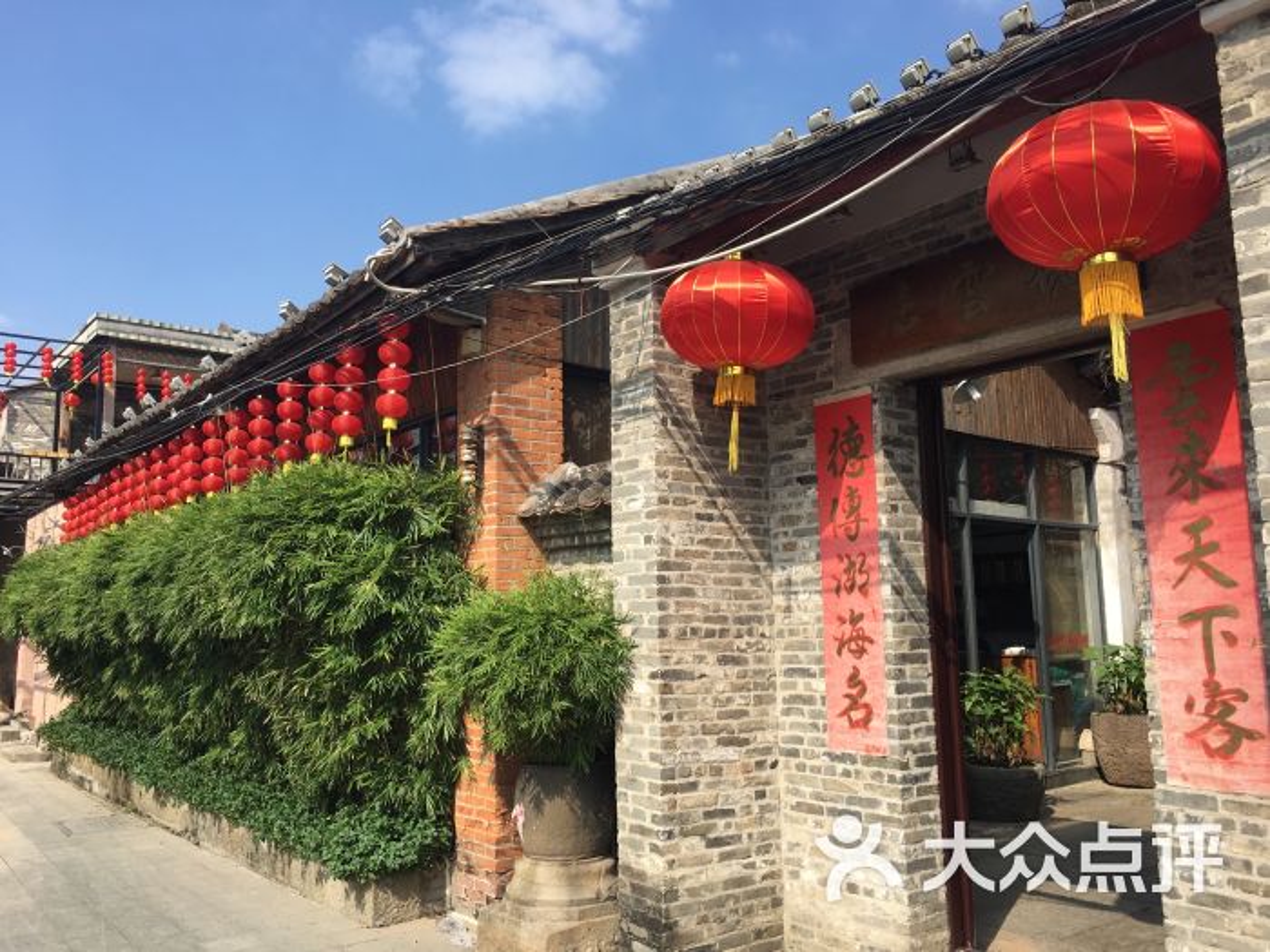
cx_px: 635
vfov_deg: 48.2
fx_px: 1064
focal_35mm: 29
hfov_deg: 61.7
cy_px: 476
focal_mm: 4.15
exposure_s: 1/1054
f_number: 2.2
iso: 25
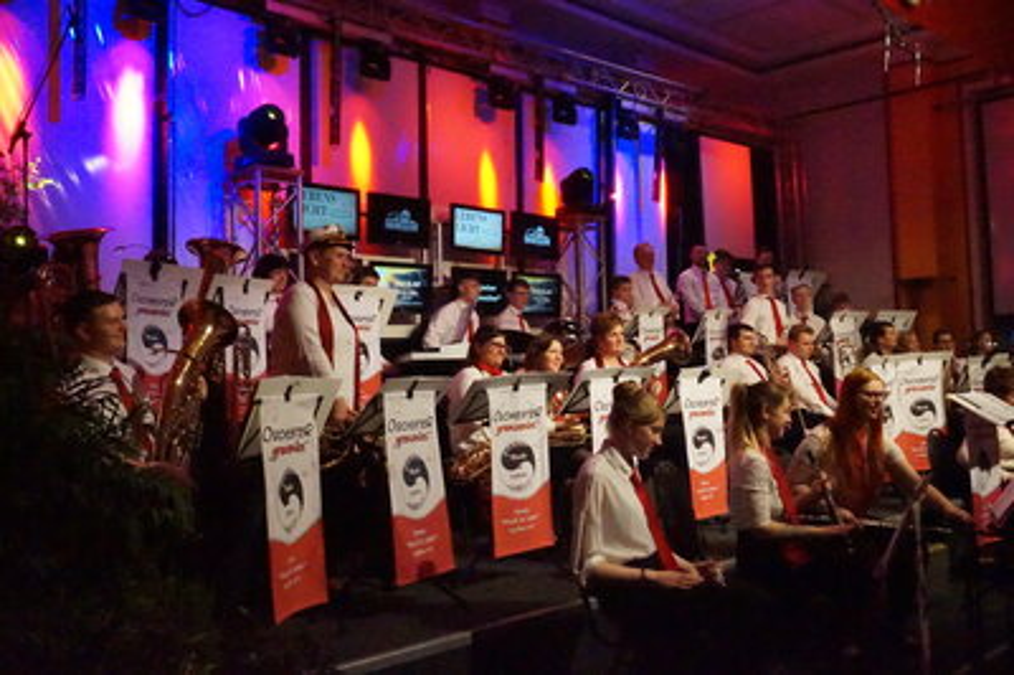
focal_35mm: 34
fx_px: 971
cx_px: 507
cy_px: 338
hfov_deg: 55.1
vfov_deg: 38.3
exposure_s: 1/200
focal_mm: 23
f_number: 11
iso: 16000
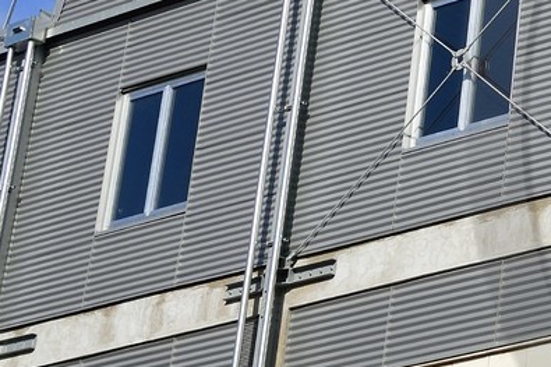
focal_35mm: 162
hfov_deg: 11.6
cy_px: 124
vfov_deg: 8.5
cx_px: 1034
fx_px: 2478
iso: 200
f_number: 14
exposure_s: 1/320
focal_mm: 40
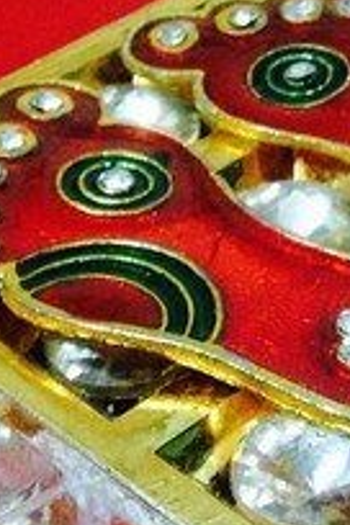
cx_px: 299
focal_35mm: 84
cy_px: 400
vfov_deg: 23.9
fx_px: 1225
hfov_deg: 16.1
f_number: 2.4
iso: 400
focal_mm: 4.12
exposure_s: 1/20
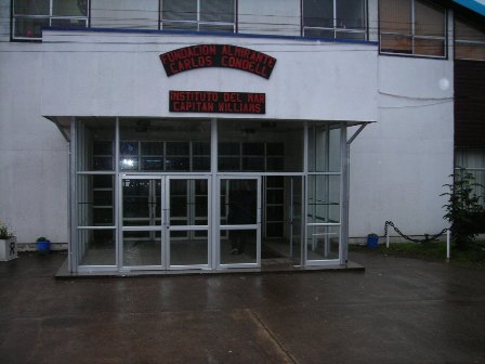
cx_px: 242
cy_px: 182
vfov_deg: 37.7
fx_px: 532
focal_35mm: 38
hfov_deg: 49.0
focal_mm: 6.3
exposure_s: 1/60.1
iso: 115
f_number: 3.2
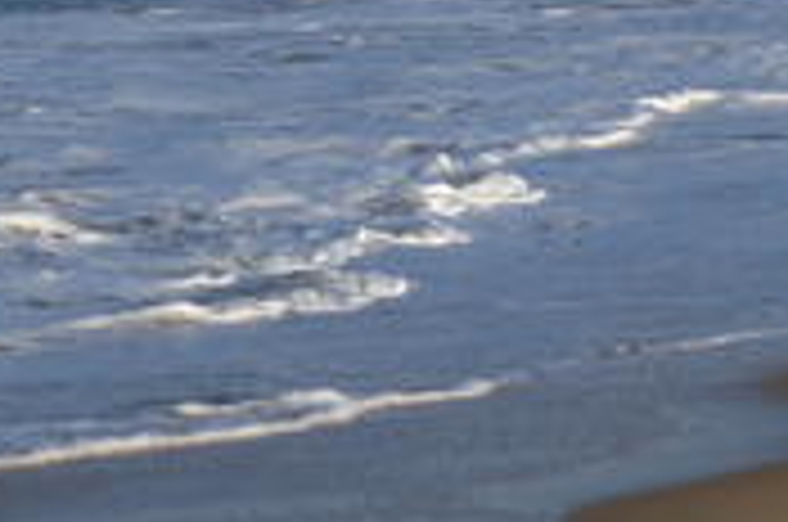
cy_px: -261
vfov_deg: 2.5
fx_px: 12017
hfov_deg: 3.8
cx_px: 833
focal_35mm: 550
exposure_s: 1/1600
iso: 200
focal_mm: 100
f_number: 5.6
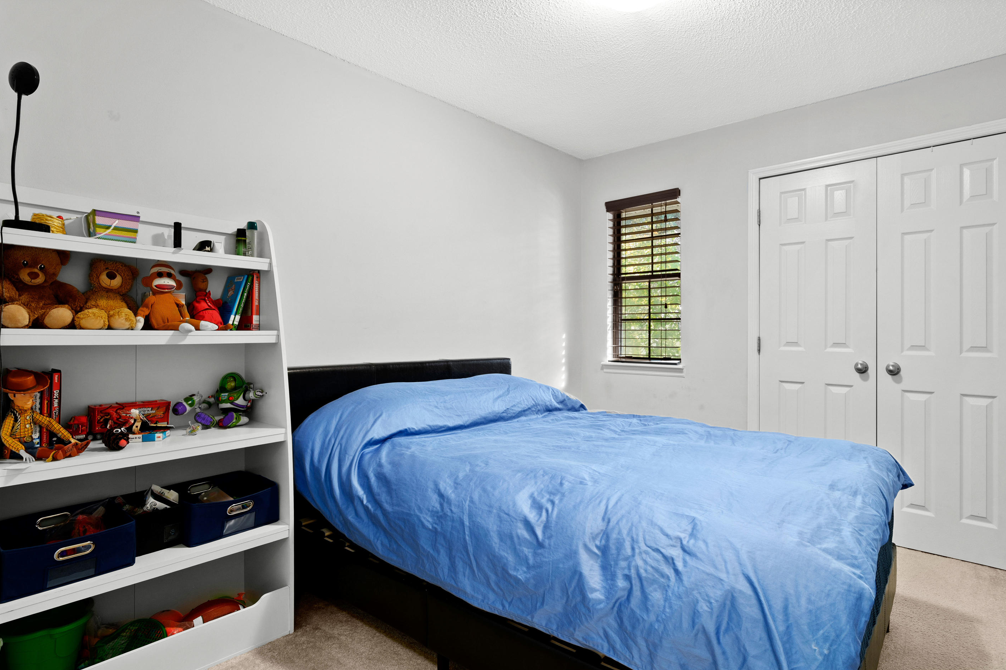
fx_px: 475
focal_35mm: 17
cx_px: 510
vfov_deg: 70.4
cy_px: 356
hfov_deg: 93.3
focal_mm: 16
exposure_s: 1.6
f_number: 8
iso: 320
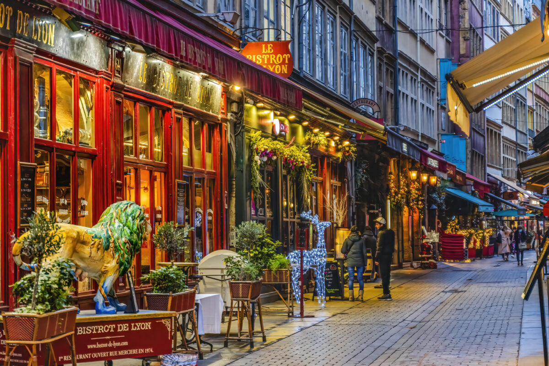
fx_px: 1372
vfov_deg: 15.2
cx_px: 274
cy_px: 183
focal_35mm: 90
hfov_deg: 22.6
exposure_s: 1/160
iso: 800
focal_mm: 60
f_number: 2.8
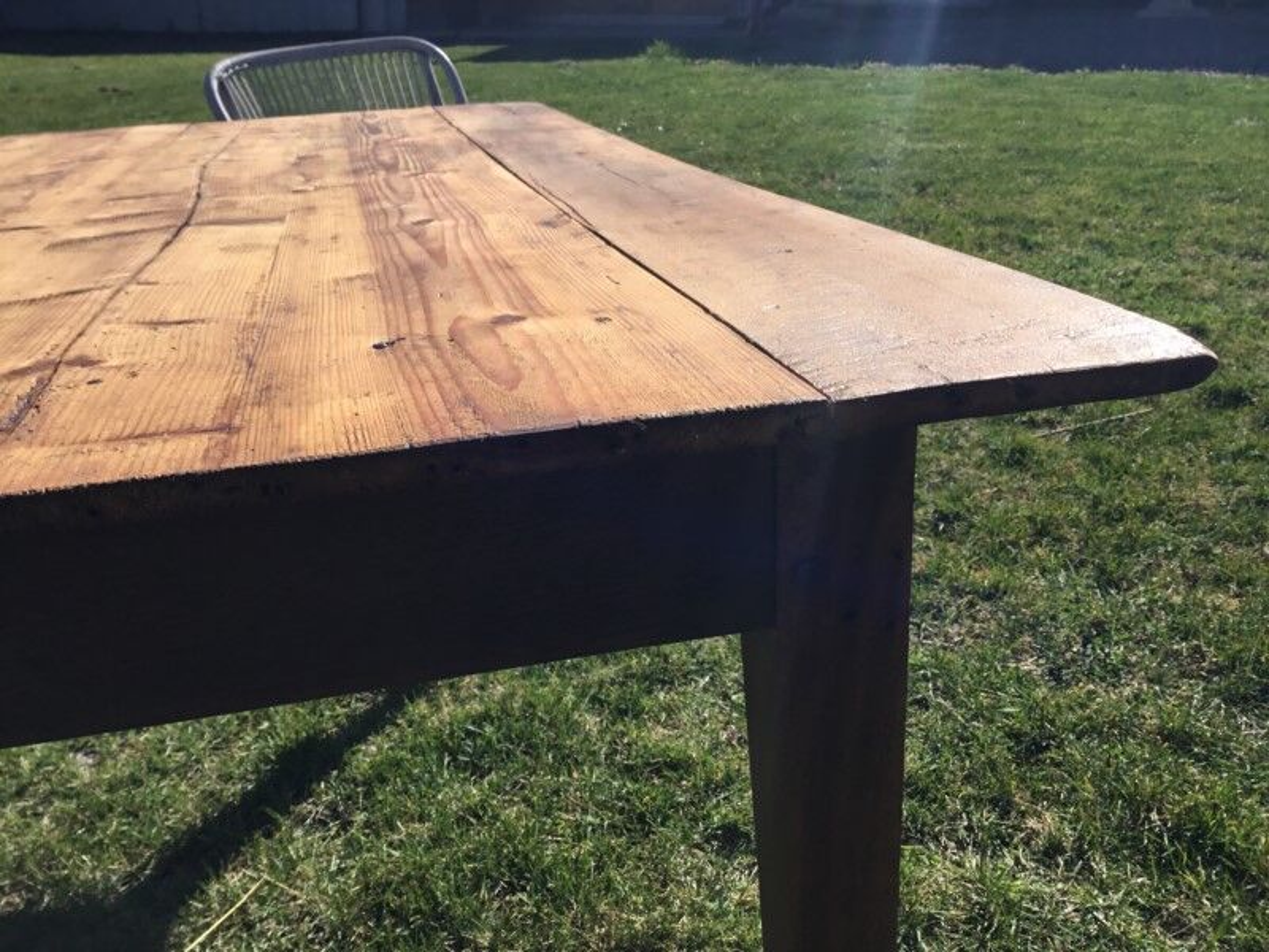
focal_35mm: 31
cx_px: 634
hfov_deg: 58.4
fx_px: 1136
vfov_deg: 45.4
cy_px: 476
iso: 25
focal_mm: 3.3
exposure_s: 1/1481
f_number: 2.4
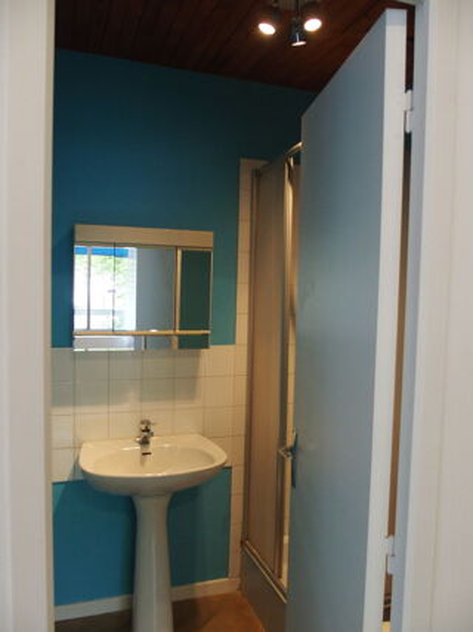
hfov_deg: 49.7
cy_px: 316
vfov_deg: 63.5
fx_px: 510
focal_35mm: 28
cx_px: 236
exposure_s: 1/30
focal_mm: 6
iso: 400
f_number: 2.8
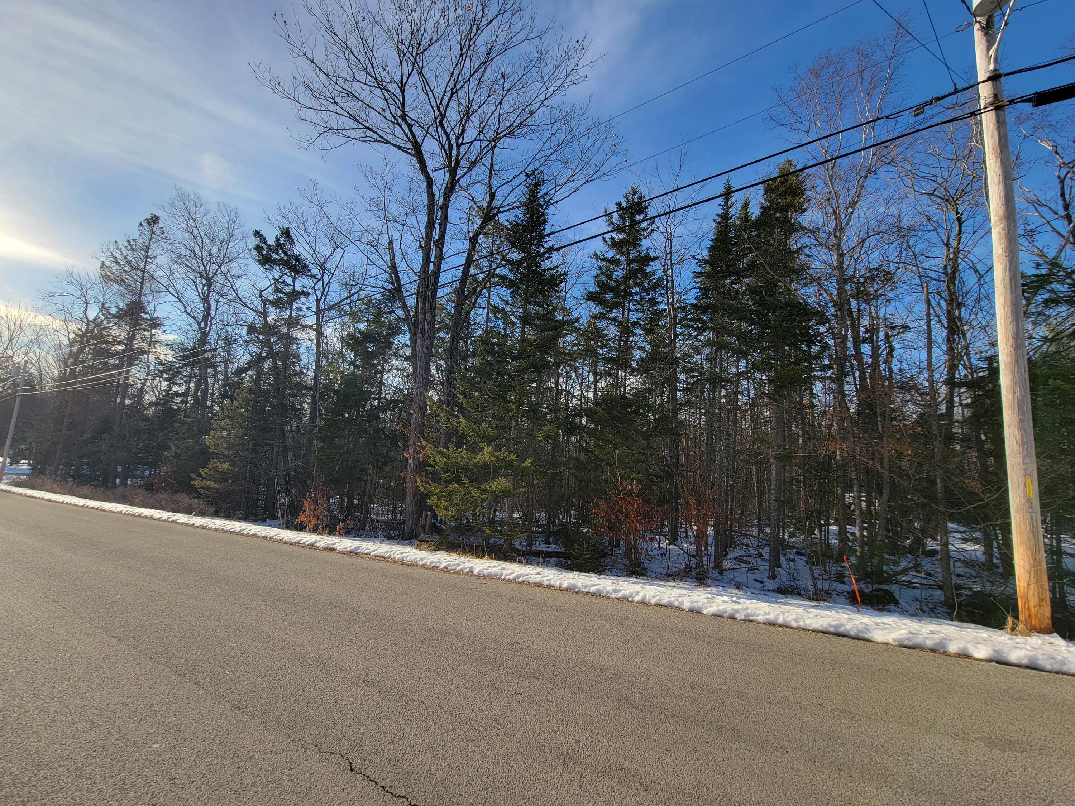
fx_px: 404
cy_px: 403
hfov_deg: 106.2
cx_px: 538
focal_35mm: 13
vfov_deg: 89.9
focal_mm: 2.2
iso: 50
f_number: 2.2
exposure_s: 1/1189
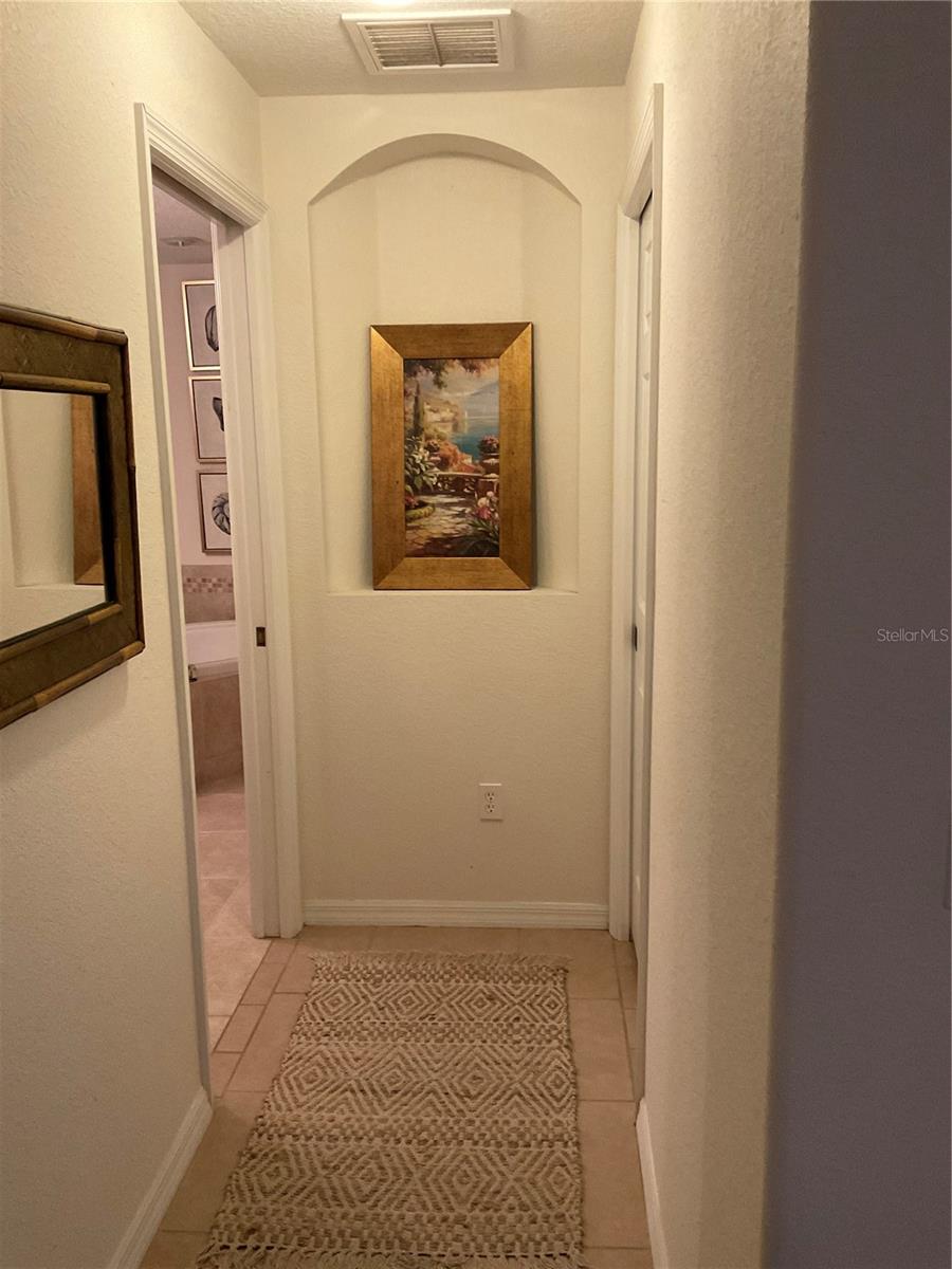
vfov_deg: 61.7
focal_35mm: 29
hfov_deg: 48.2
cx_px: 476
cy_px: 634
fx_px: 1063
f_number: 1.8
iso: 200
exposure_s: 1/60
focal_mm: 3
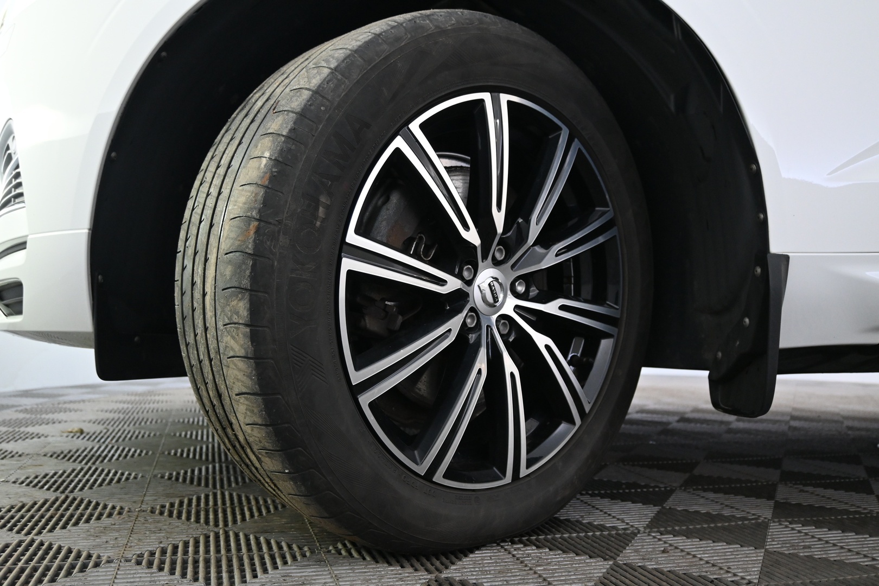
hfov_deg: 61.9
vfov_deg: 43.6
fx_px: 732
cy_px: 293
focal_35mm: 30
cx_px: 440
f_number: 3.8
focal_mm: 20
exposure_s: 1/30
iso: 1400
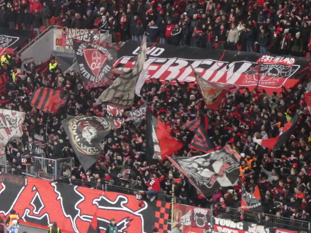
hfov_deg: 10.3
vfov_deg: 7.8
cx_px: -19
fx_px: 1707
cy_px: 111
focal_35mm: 190
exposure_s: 1/80
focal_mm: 12.5
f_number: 4.5
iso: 640
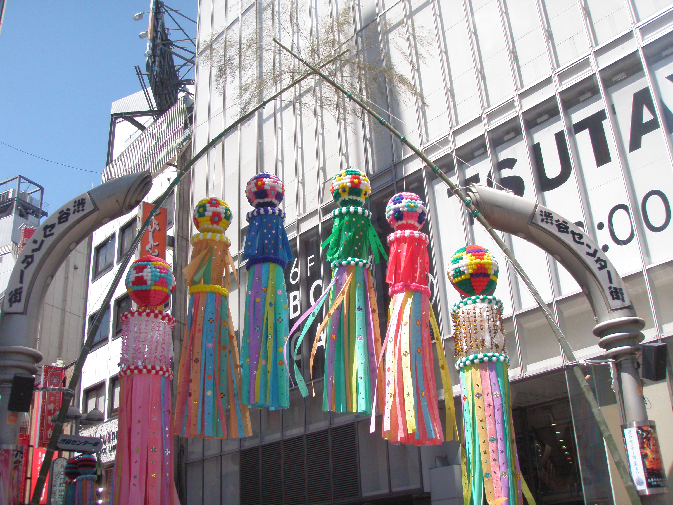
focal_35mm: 38
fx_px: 739
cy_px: 252
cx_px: 336
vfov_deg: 37.7
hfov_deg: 49.0
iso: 80
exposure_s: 1/800
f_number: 3.5
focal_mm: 6.7
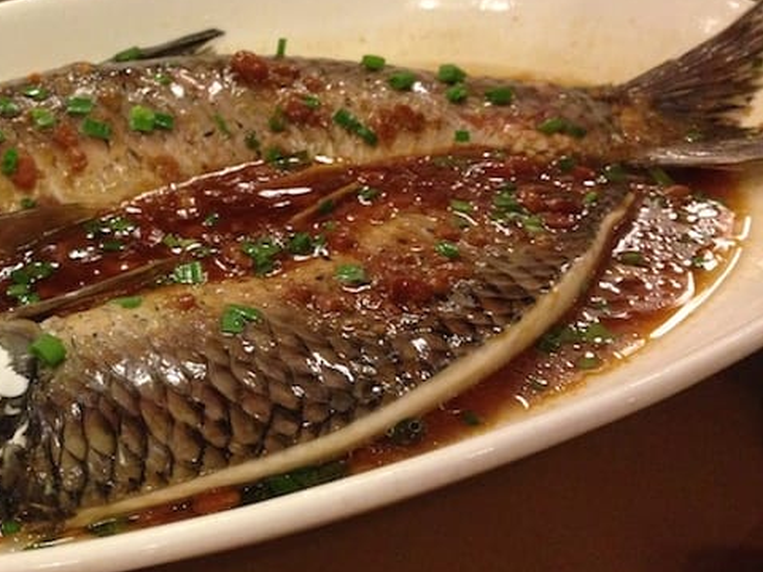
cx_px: 129
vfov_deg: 26.6
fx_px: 1212
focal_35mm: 55
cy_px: 276
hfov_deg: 33.7
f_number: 2.4
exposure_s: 1/17
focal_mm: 4.12
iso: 400
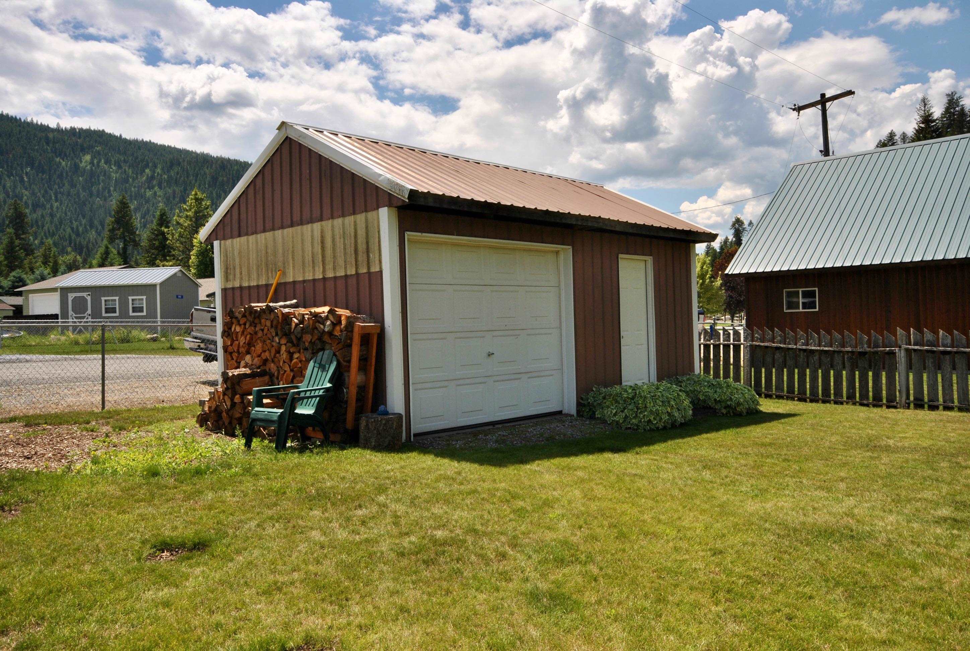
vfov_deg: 43.8
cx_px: 485
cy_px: 326
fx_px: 810
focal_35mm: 30
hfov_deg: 61.8
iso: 100
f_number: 11
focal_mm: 20
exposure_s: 1/200
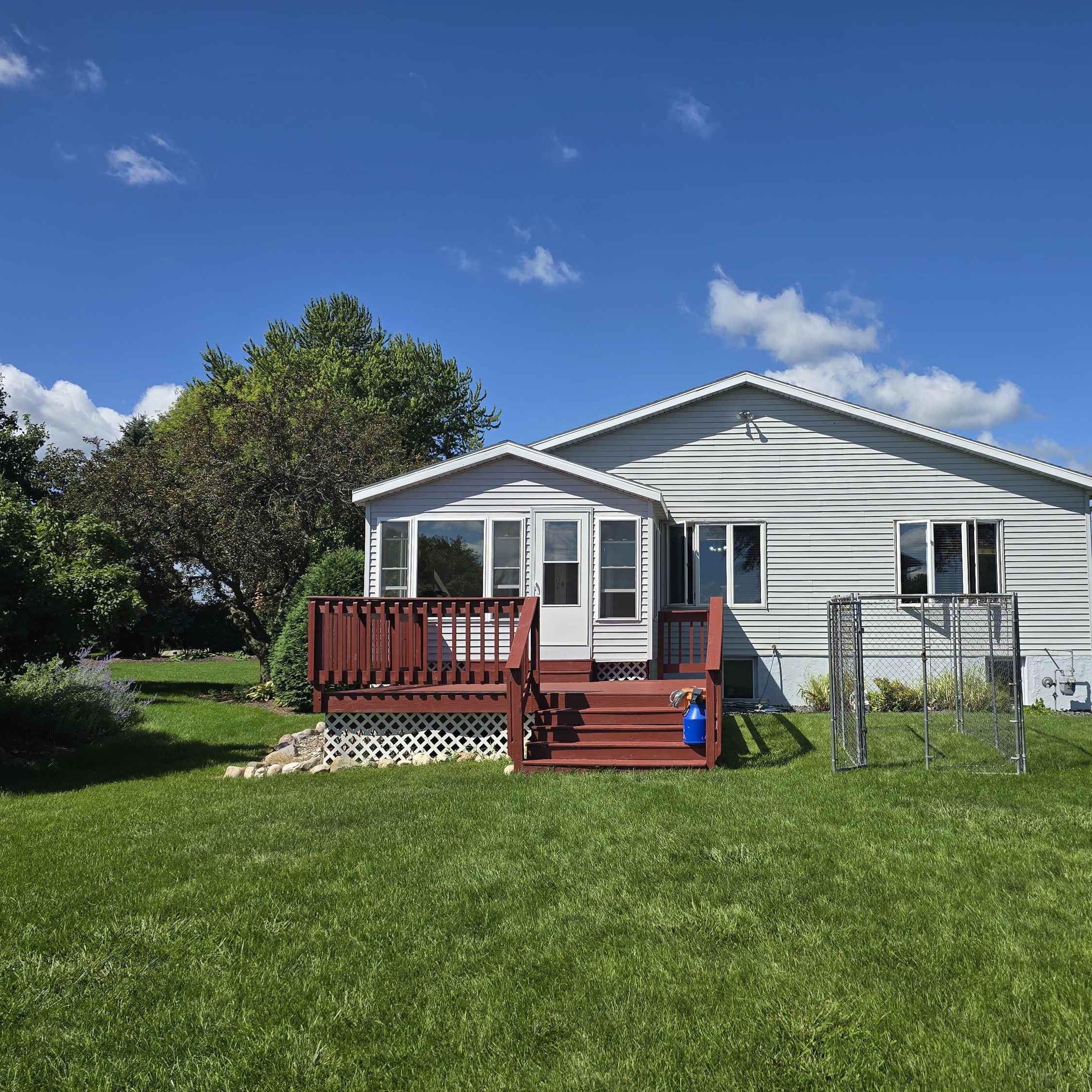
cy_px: 559
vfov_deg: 57.3
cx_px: 676
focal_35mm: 28
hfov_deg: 56.7
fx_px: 999
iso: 12
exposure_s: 1/1090
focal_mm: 6.3
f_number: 1.7
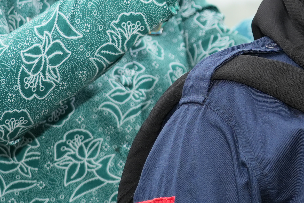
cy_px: -35
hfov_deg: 13.2
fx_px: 1292
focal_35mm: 153
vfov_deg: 8.9
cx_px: 317
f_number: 4
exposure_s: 1/320
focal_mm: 39
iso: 500
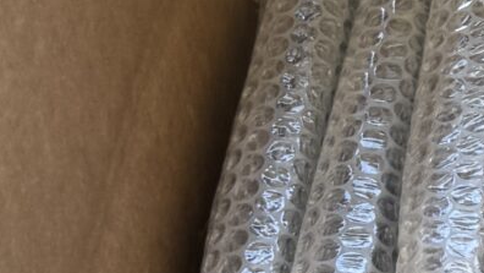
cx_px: 842
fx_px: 2169
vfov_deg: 7.2
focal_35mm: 169
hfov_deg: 11.8
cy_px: 174
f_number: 1.78
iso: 64
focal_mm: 6.76
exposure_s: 1/196
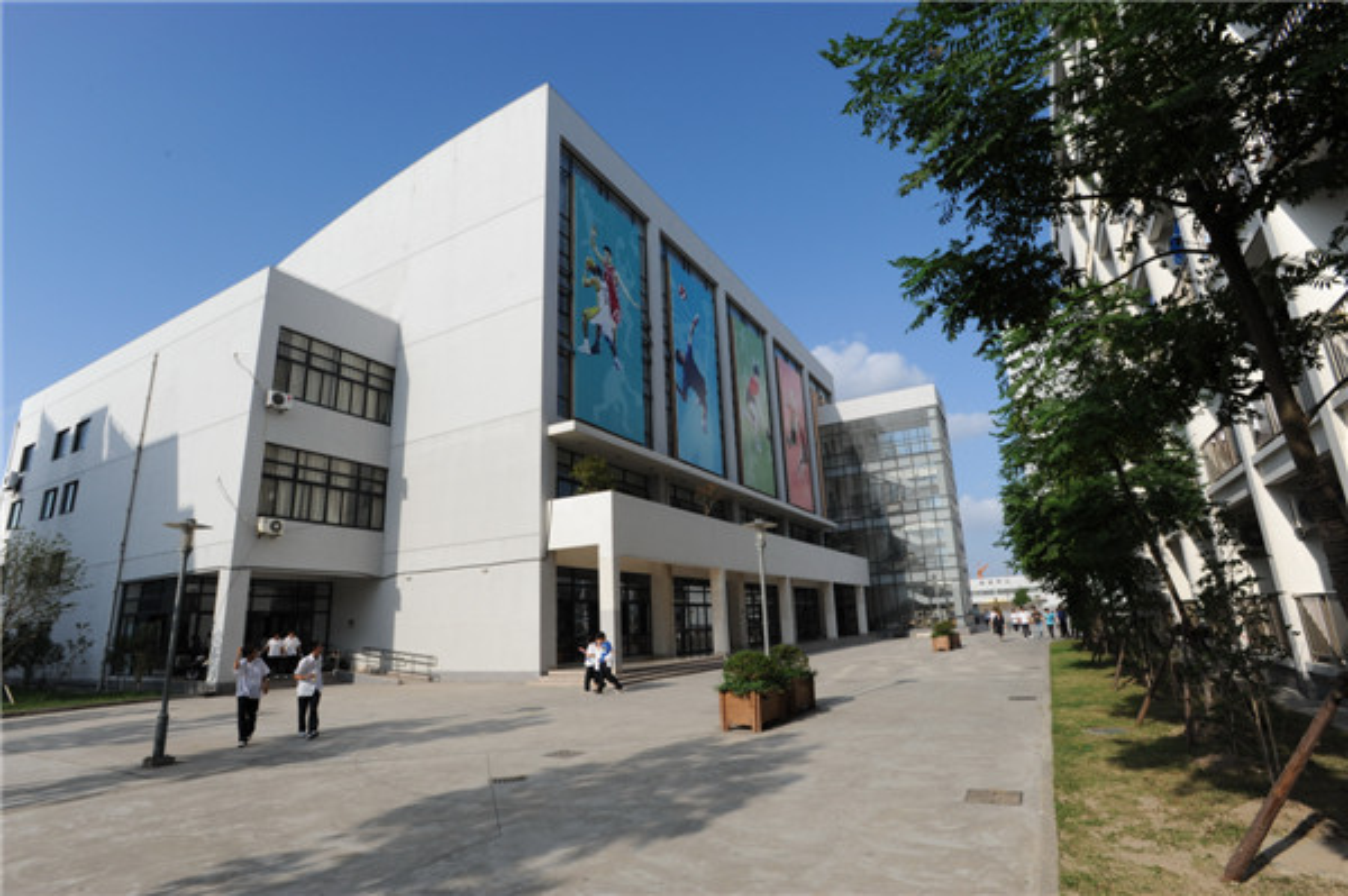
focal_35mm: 17
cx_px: 674
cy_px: 448
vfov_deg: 70.3
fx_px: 636
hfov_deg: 93.3
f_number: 11
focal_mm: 17
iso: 400
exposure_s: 1/500
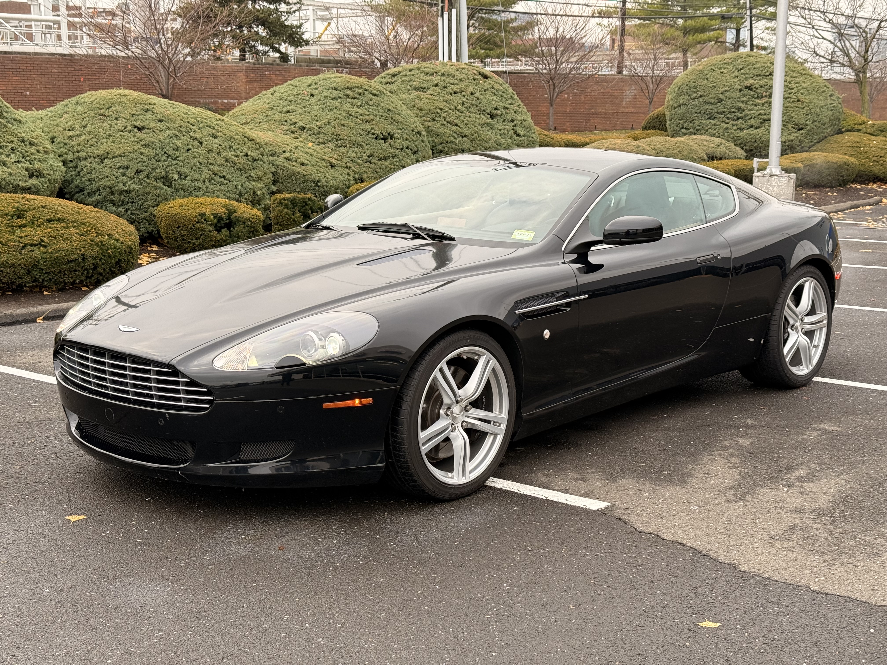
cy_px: 332
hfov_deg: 39.7
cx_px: 444
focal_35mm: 48
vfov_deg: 30.3
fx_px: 1230
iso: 64
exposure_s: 1/240
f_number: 1.78
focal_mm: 6.76
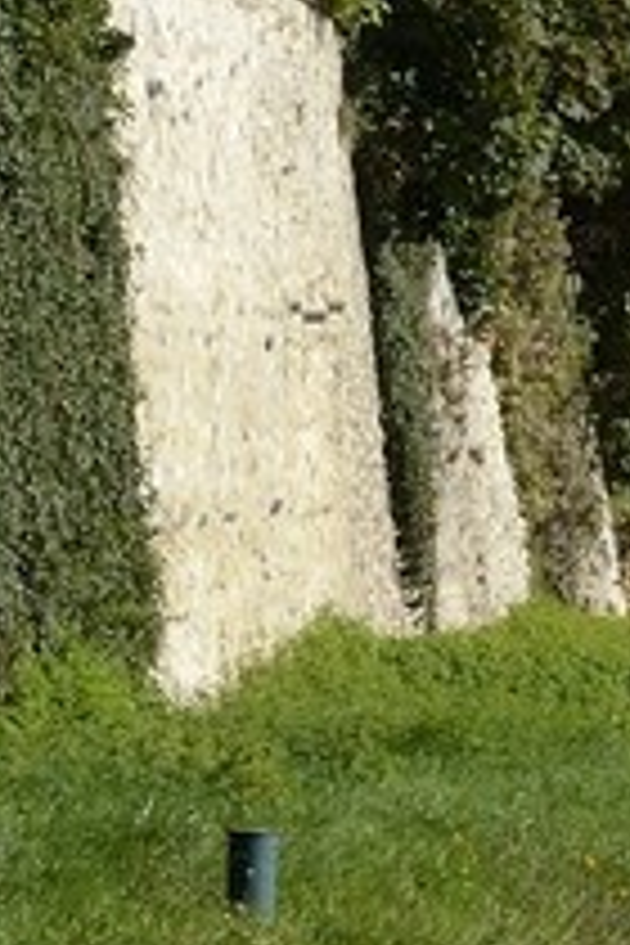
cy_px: 207
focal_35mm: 426
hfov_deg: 3.1
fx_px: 11182
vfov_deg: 4.8
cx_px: 2192
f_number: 13
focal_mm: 56
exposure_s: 1/160
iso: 200
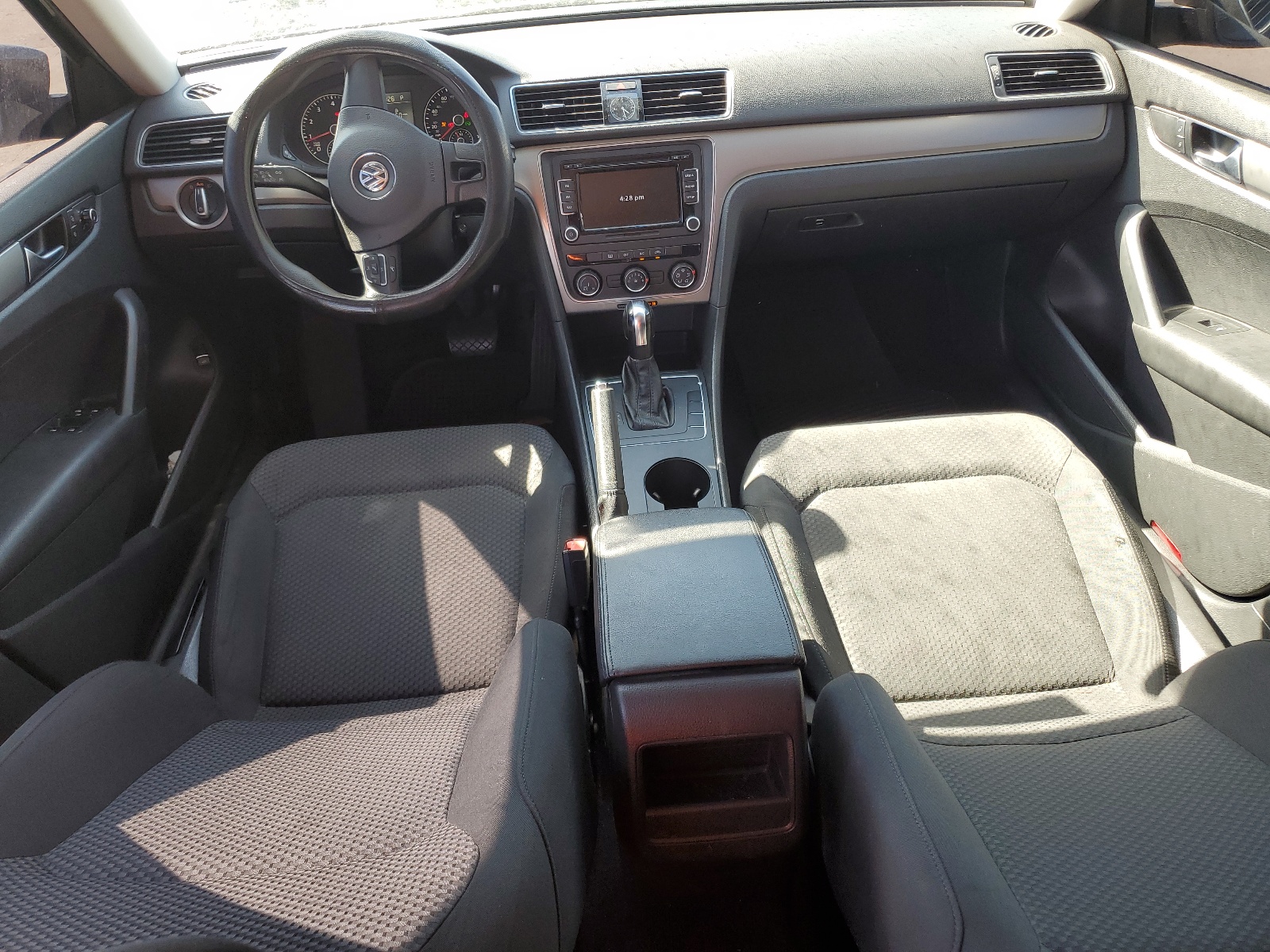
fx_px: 954
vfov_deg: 53.1
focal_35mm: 26
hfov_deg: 67.3
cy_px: 476
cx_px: 635
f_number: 1.5
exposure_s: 1/161
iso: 50
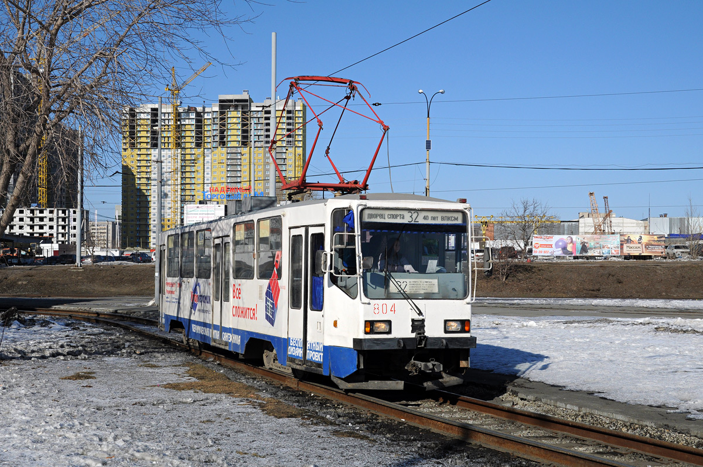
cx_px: 352
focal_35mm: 51
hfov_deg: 38.9
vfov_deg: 26.4
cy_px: 234
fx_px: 995
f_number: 14
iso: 320
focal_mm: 34
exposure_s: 1/800
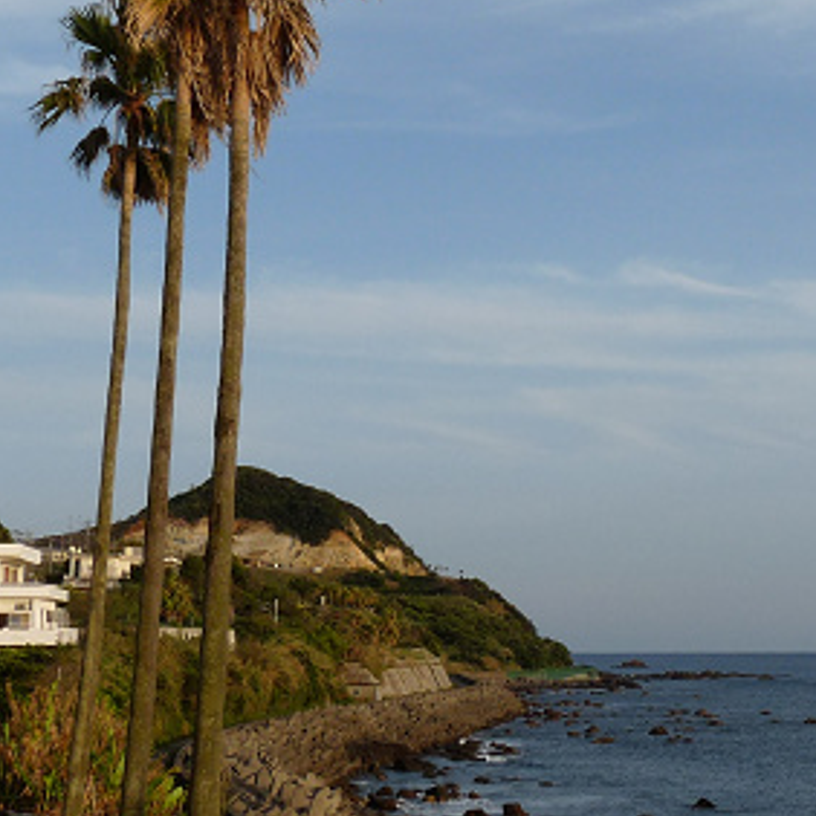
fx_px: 1947
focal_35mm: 73
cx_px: 592
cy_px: 372
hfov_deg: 23.5
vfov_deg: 23.7
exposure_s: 1/250
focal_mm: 5.5
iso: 100
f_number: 5.6
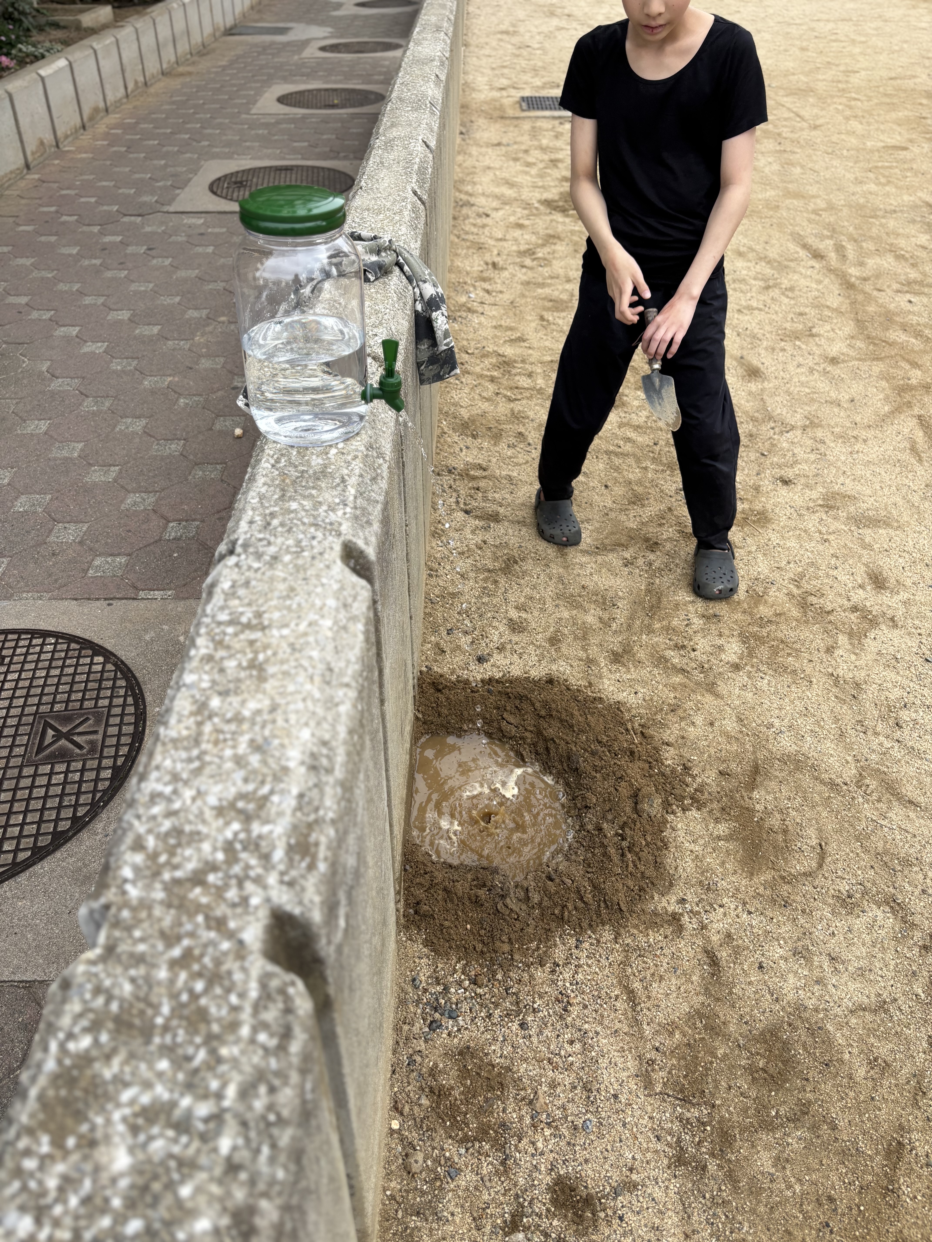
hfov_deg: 53.1
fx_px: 933
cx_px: 466
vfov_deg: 67.3
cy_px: 621
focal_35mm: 26
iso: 50
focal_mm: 5.96
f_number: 1.6
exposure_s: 1/1001
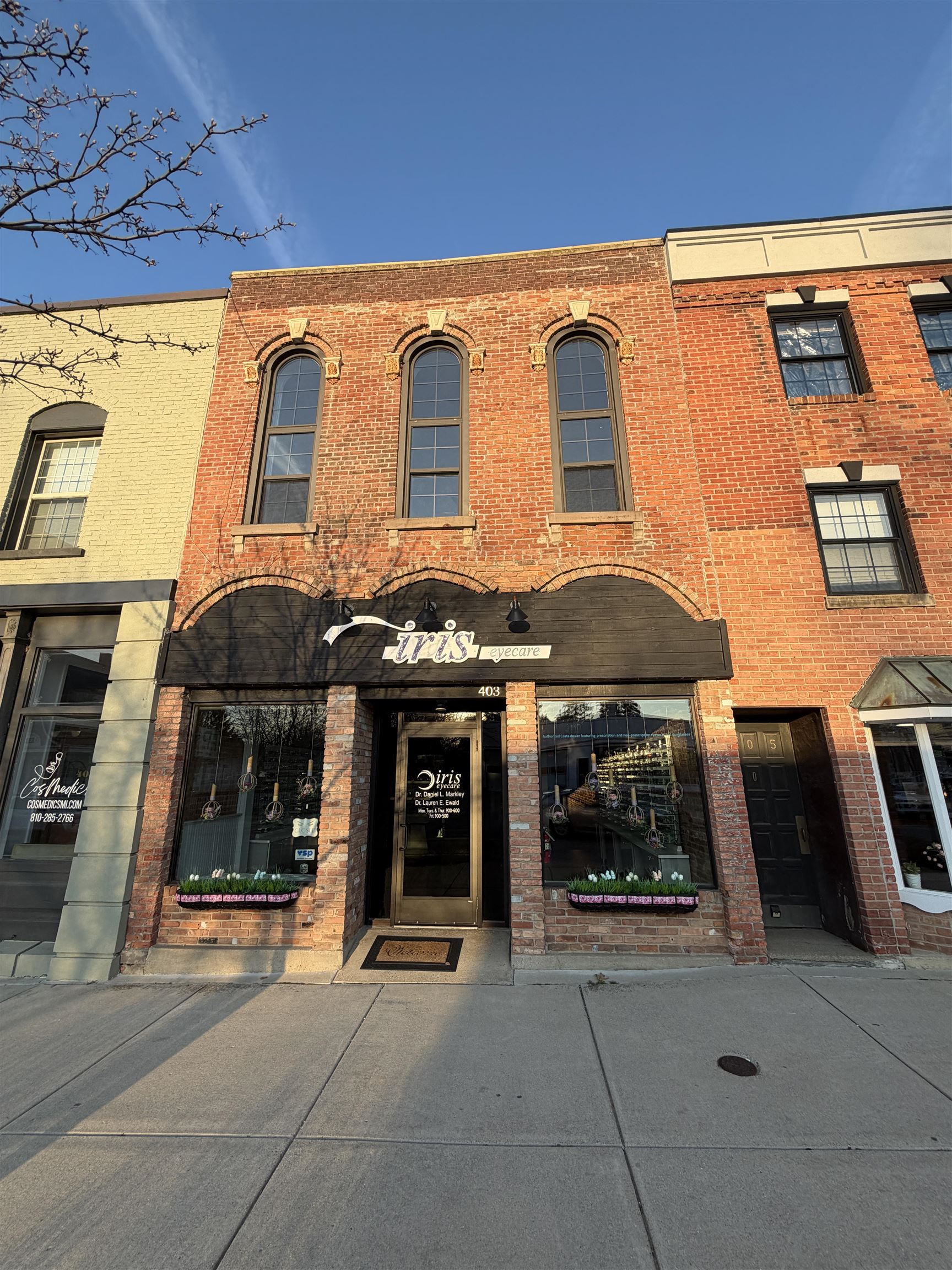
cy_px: 635
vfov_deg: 102.1
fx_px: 513
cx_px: 476
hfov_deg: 85.7
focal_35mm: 14
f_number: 2.2
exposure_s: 1/502
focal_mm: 2.22
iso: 64
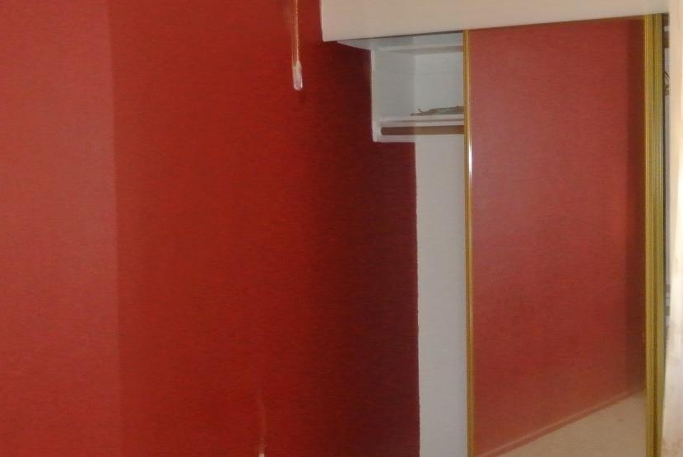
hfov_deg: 31.7
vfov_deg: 21.6
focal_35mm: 63
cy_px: 237
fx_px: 1196
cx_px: 422
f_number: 3.5
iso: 1600
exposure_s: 1/5
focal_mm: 10
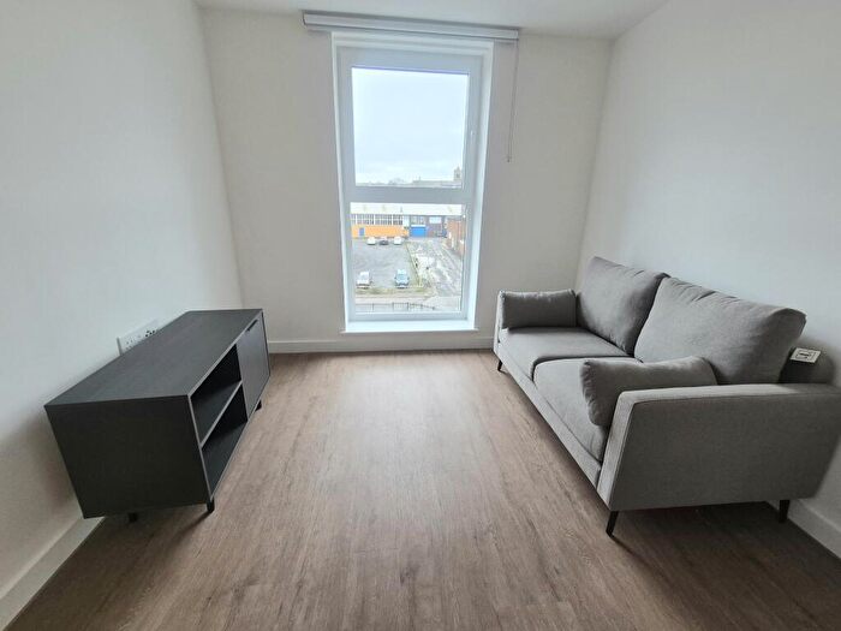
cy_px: 316
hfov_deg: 106.2
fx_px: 316
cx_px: 420
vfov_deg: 89.9
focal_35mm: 13
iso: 100
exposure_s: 1/100
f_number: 2.2
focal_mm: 2.2
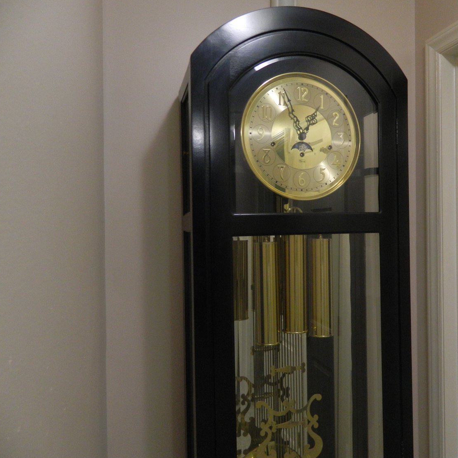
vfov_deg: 54.0
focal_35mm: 30
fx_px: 449
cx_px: 298
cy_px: 232
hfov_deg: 53.2
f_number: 3.1
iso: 250
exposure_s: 1/30
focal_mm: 4.5
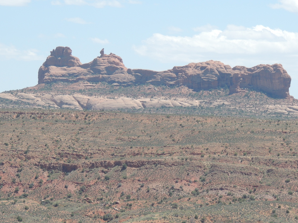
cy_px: 131
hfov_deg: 7.7
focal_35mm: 257
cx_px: 181
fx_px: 2213
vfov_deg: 5.8
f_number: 4.6
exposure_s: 1/500
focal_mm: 33
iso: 100
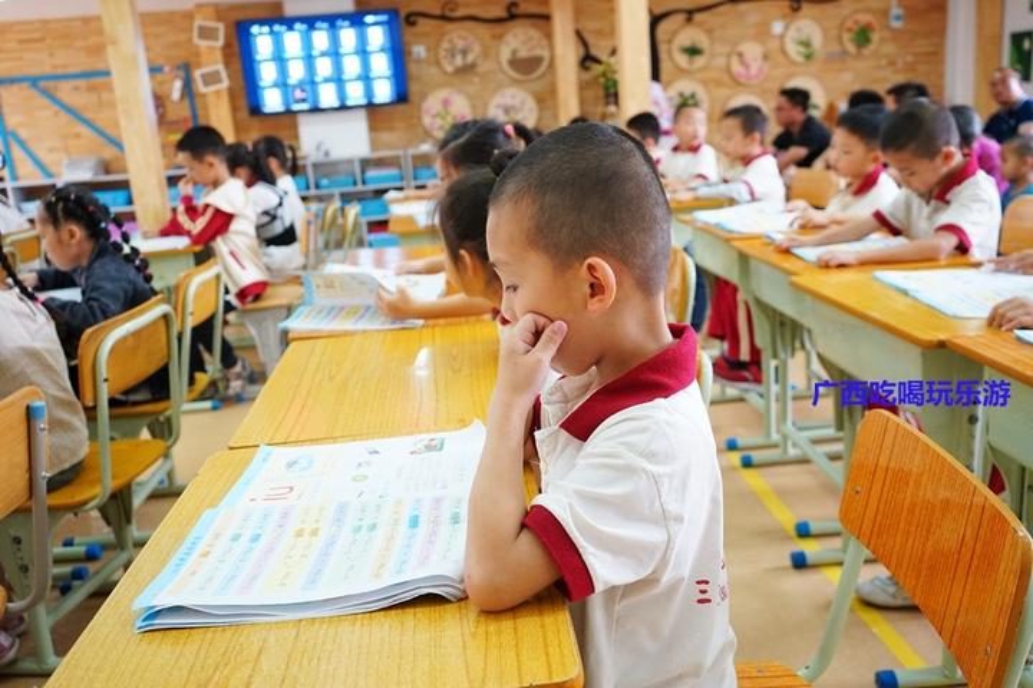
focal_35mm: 32
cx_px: 516
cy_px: 344
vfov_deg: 41.1
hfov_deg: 58.7
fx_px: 918
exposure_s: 1/60
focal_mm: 32
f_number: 5
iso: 3200
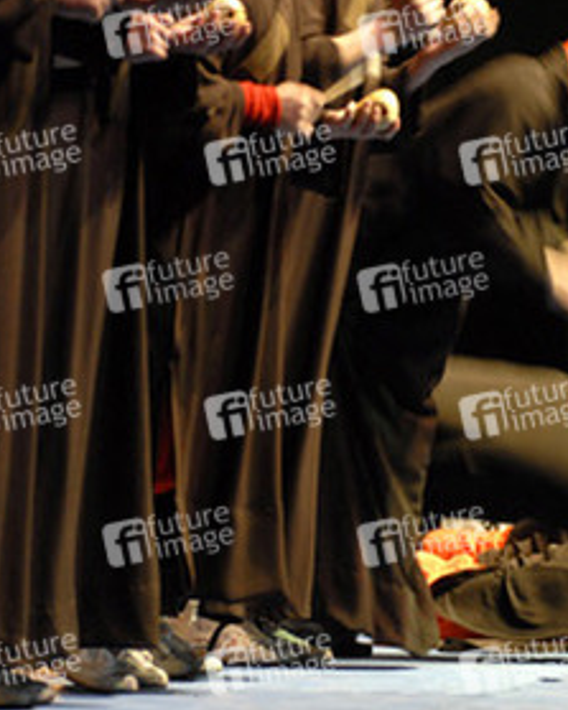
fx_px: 3805
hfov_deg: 8.5
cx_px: 453
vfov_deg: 10.7
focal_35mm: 181
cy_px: 346
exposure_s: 1/50
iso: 800
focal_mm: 80
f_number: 4
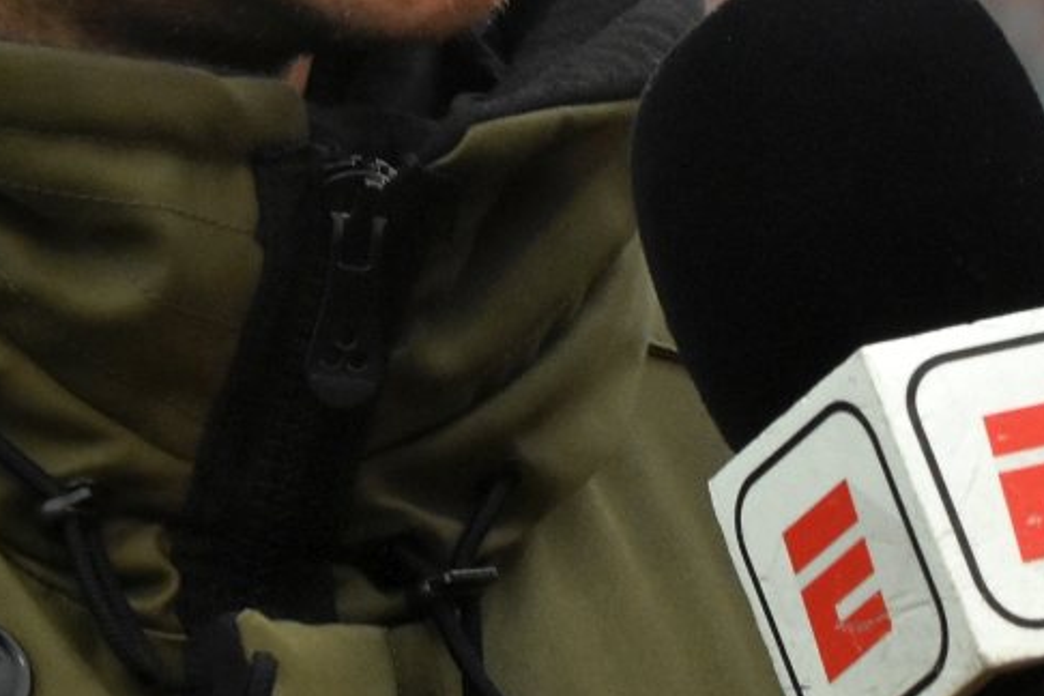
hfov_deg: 5.0
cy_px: -39
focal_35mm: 415
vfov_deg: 3.3
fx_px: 12034
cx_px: 436
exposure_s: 1/320
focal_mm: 70
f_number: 7.1
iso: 1250
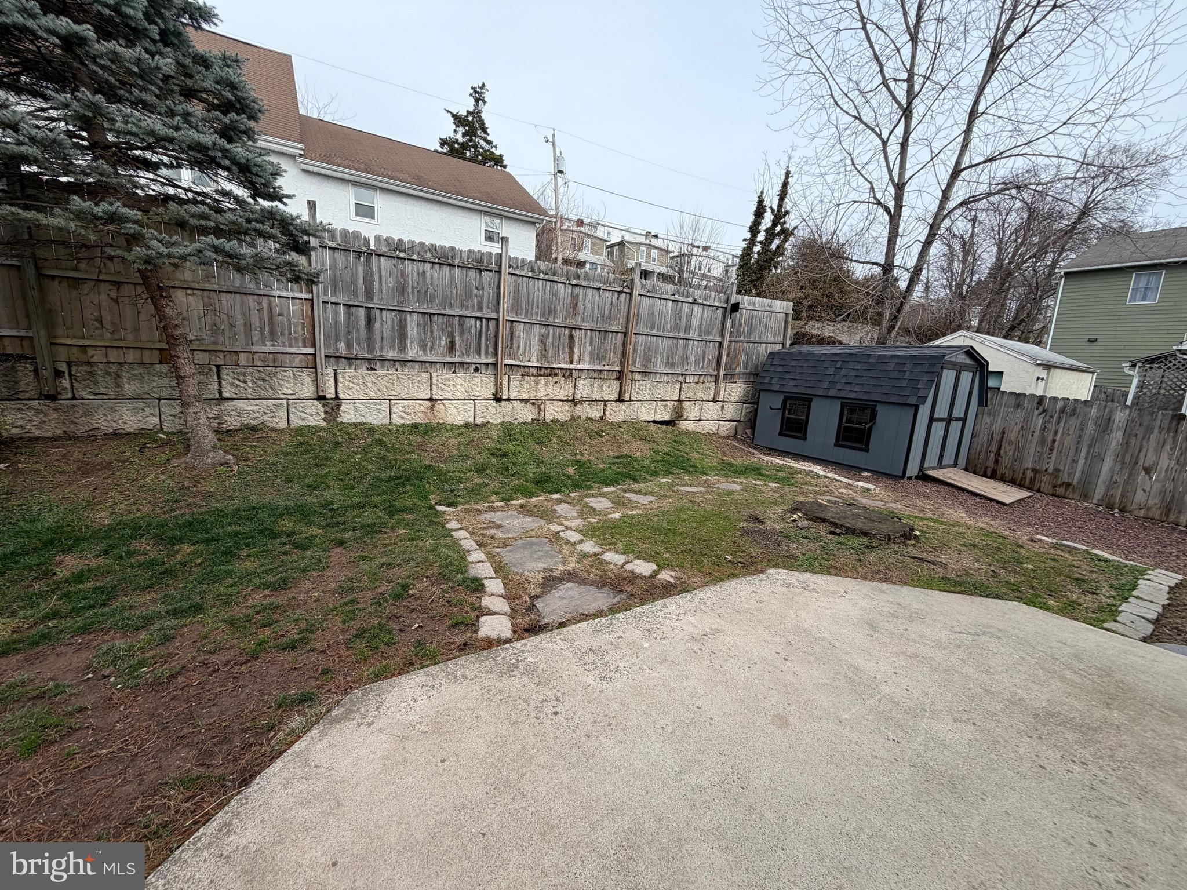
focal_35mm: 14
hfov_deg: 102.1
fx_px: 480
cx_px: 594
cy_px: 445
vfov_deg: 85.7
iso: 40
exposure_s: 1/734
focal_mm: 2.22
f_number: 2.2
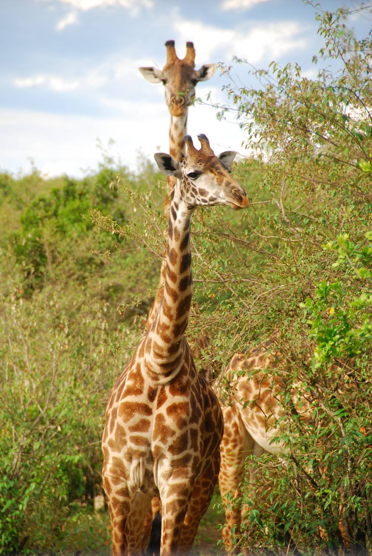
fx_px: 4637
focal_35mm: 300
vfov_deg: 6.9
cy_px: 278
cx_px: 186
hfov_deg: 4.6
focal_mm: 200
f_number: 5.6
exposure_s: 1/125
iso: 250
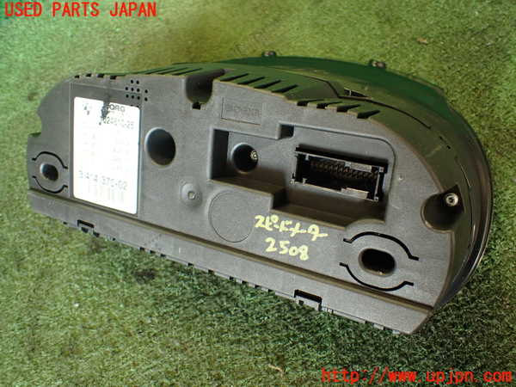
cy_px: 194
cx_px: 258
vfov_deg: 44.2
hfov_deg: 56.8
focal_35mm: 32
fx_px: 477
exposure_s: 1/30
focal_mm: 5.79
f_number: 2.4
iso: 200
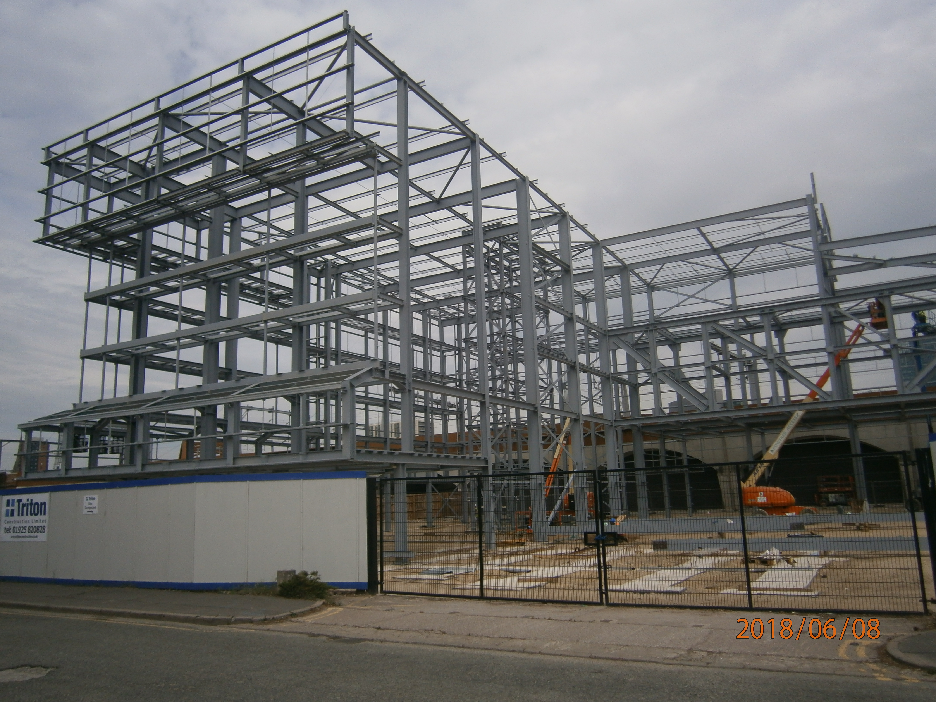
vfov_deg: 53.1
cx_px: 468
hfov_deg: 67.3
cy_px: 351
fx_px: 703
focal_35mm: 26
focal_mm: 4.7
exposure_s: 1/400
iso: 80
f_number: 8
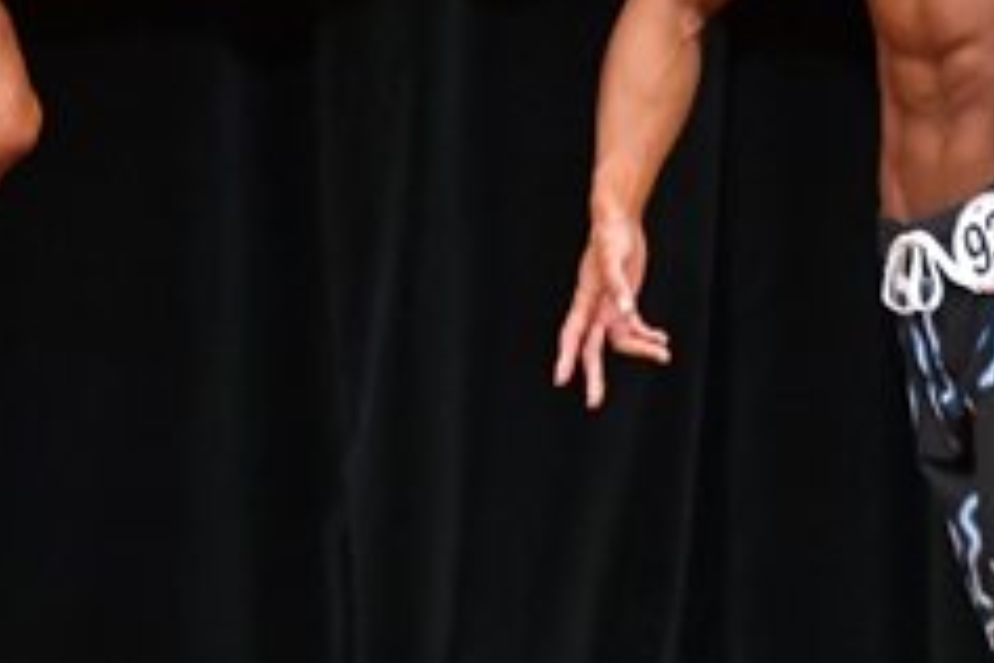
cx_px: -216
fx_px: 24351
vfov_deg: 1.6
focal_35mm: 882
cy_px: 294
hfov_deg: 2.3
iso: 5000
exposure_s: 1/400
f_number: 5.6
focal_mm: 180
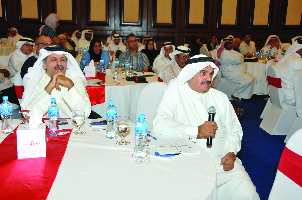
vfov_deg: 28.9
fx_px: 390
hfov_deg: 42.4
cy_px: 100
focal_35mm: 46
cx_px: 151
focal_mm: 31
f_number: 7.1
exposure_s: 1/80
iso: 800
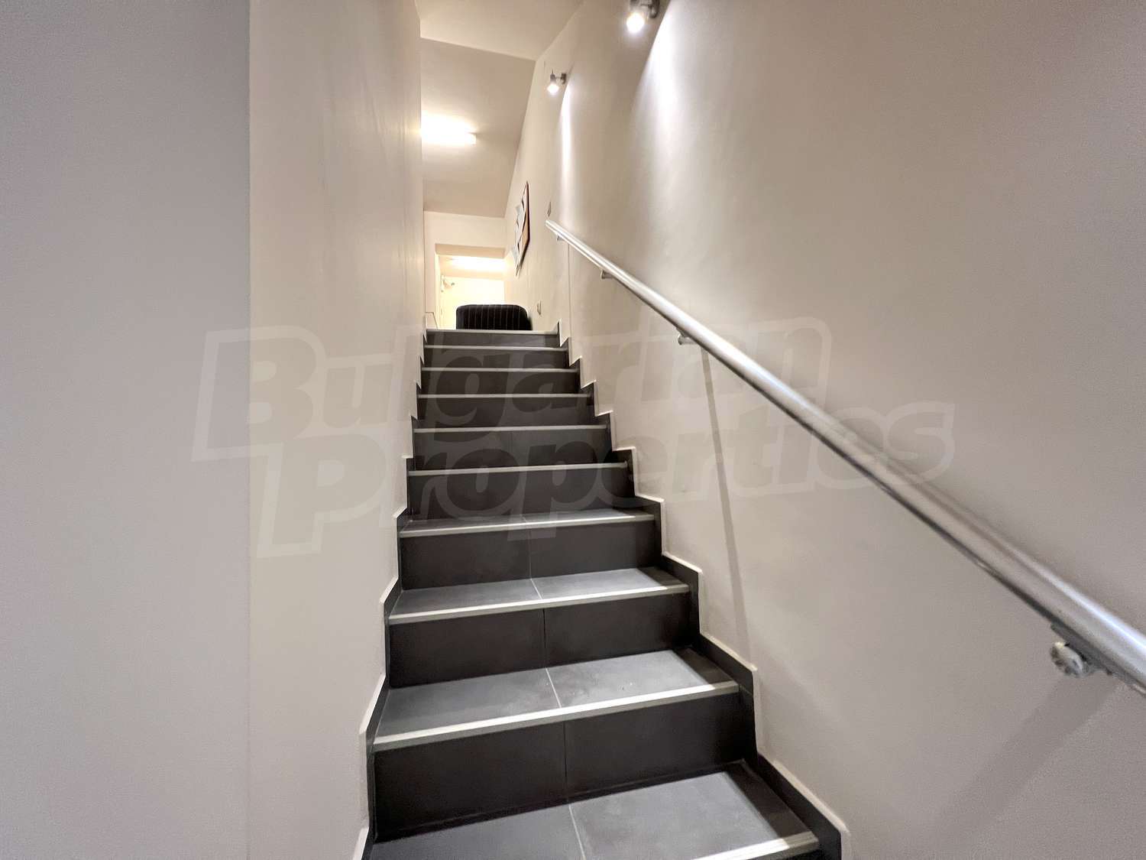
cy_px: 430
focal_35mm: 13
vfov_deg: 89.9
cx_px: 573
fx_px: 430
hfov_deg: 106.2
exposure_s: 1/50
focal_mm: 1.57
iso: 250
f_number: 1.8
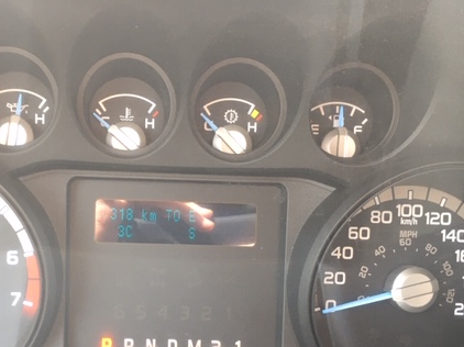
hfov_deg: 42.5
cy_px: 260
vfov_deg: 32.2
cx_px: 163
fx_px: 589
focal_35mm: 44
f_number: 2.2
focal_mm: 4.15
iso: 64
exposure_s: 1/30
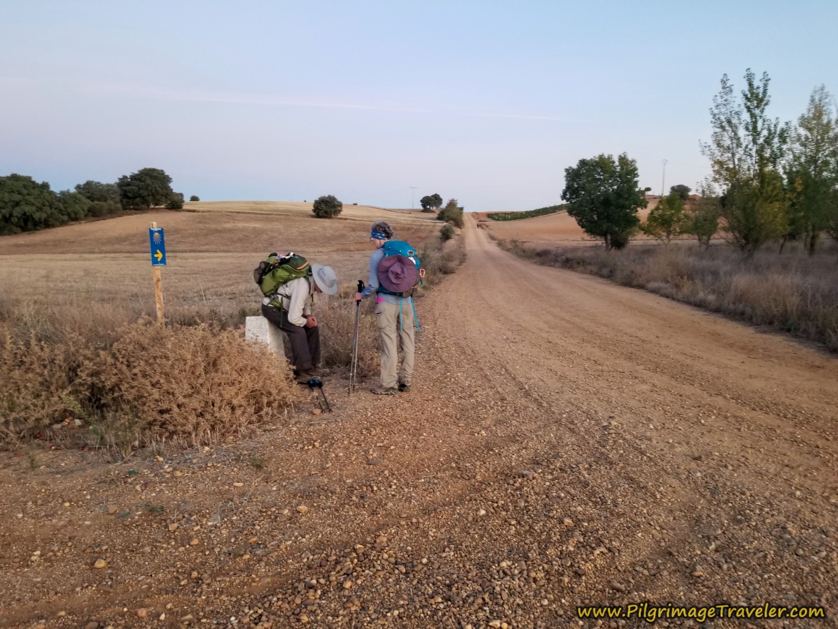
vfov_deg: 53.1
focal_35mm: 26
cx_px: 419
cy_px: 314
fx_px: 629
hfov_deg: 67.3
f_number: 1.7
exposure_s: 1/30
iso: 160
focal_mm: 4.3
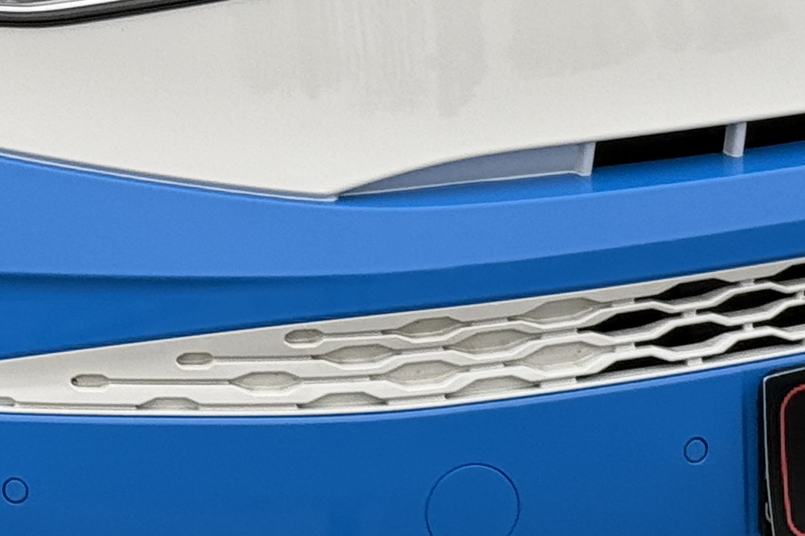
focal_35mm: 199
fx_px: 4448
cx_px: 376
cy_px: -142
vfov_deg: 6.8
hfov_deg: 10.3
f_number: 1.78
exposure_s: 1/196
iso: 50
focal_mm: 6.76
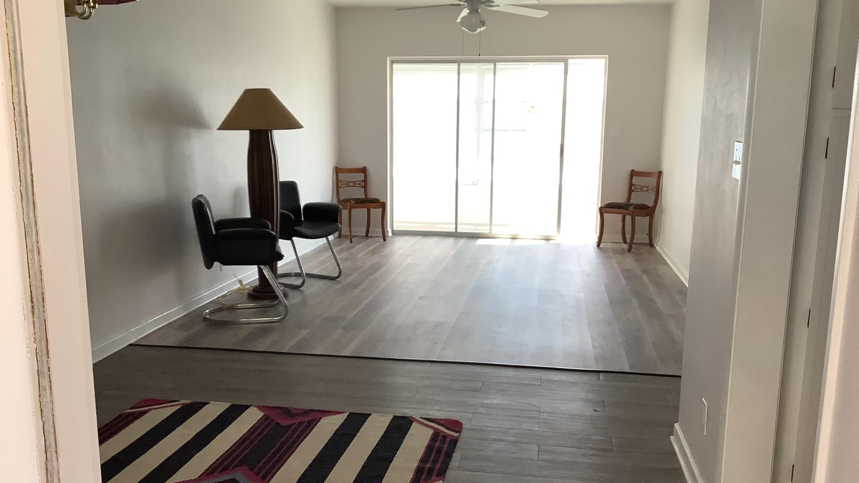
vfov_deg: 34.6
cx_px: 430
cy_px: 282
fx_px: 774
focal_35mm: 34
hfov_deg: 58.0
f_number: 2.4
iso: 100
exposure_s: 1/120
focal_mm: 3.3
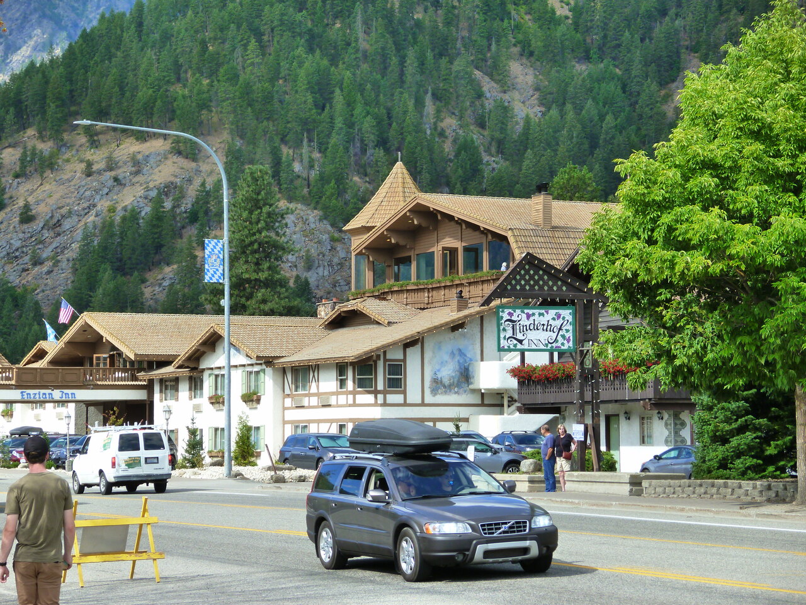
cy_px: 302
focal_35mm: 91
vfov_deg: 16.2
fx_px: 2119
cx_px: 403
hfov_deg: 21.5
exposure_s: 1/160
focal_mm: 16.4
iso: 200
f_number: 5.1
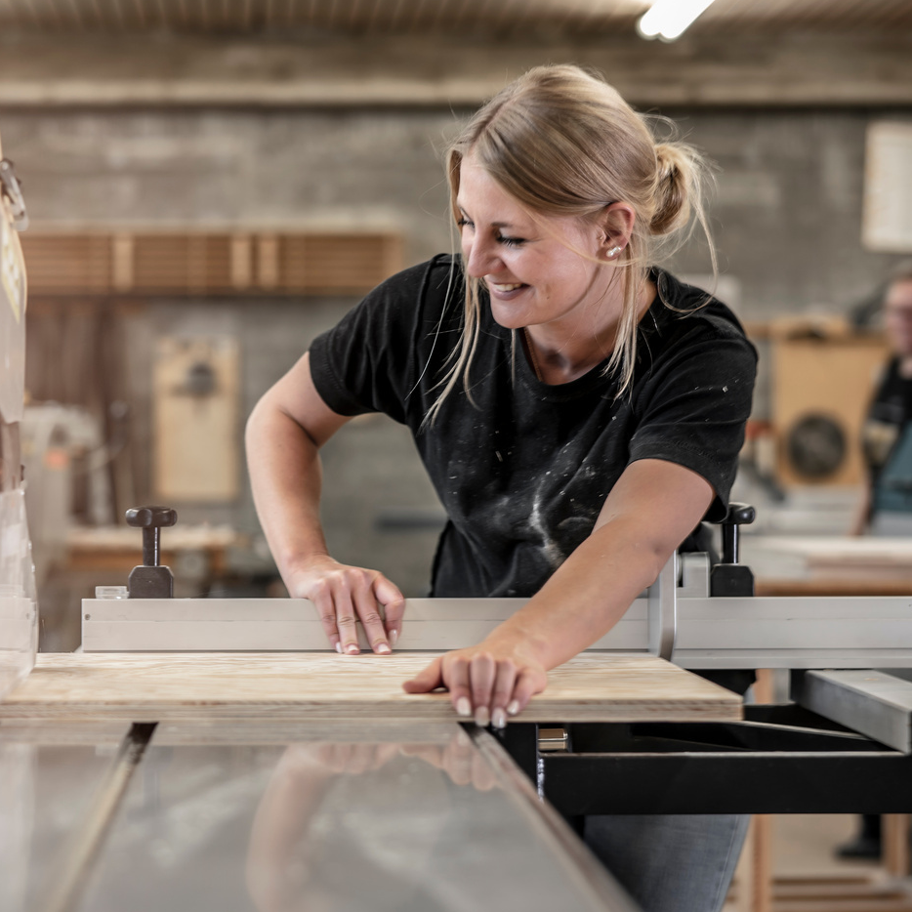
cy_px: 381
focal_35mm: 91
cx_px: 322
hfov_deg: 19.0
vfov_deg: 19.1
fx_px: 2712
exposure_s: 1/25
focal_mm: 50
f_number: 1.8
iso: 100
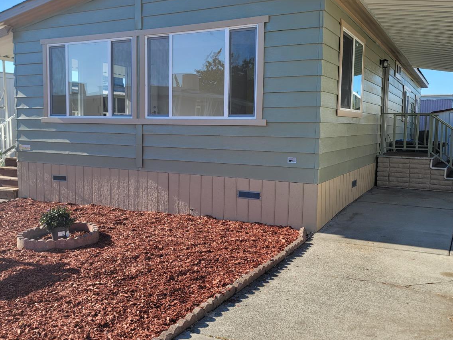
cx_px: 223
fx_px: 432
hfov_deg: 55.3
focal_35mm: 33
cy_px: 158
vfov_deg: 42.9
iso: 20
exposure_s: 1/617
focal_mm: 7
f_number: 1.8
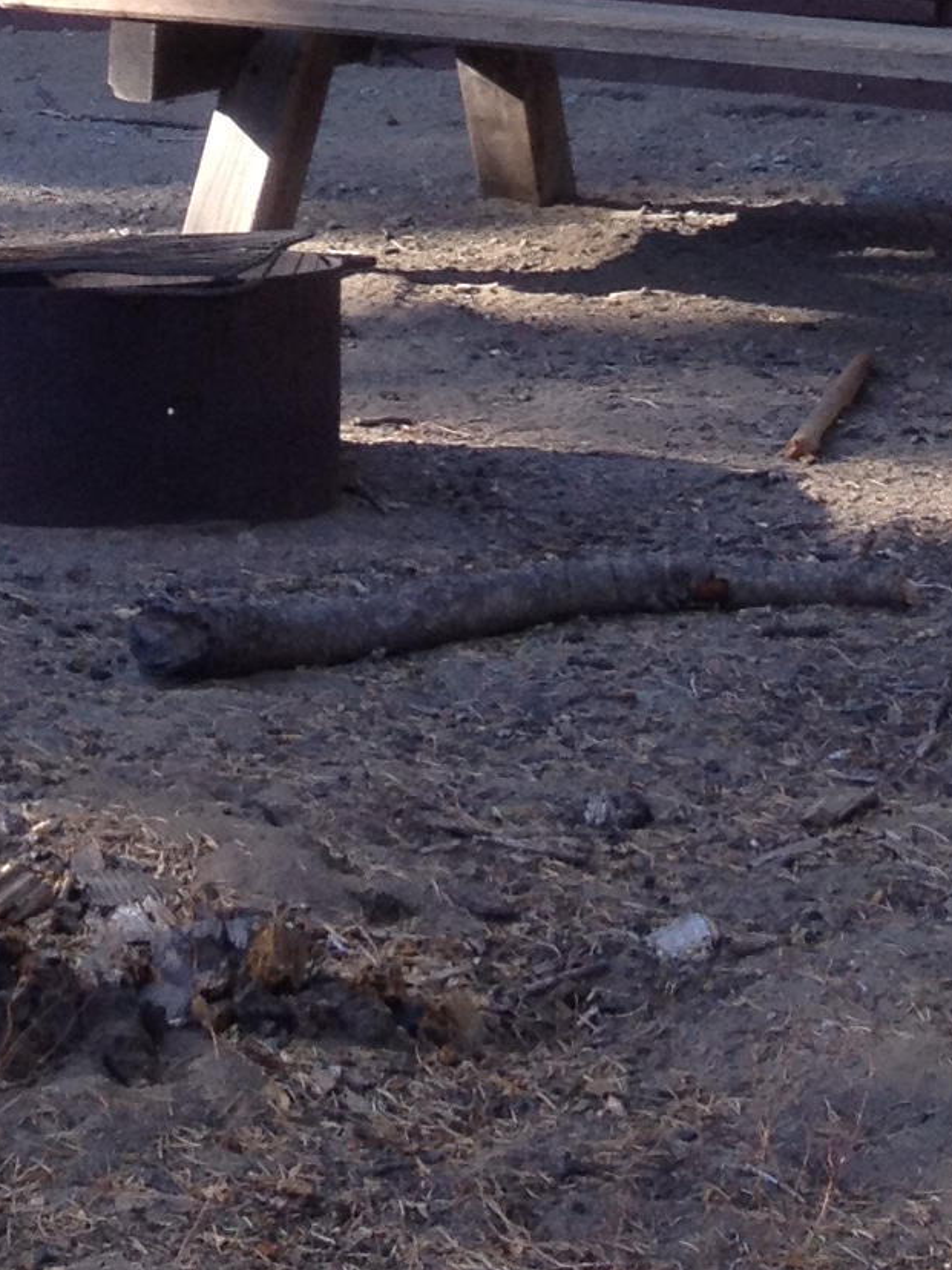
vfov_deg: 12.7
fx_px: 5060
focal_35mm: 138
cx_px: 593
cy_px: -1167
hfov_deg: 10.7
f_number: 2.4
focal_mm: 4.28
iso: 50
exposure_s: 1/151
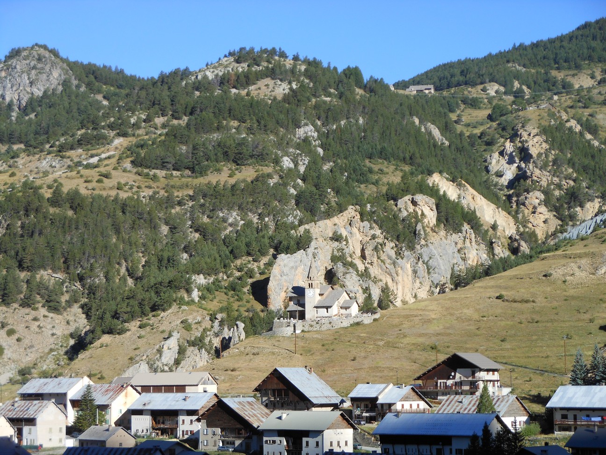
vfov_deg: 17.0
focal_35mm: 87
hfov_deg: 22.5
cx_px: 303
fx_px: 1523
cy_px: 228
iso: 80
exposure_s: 1/500
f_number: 4.6
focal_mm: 15.5
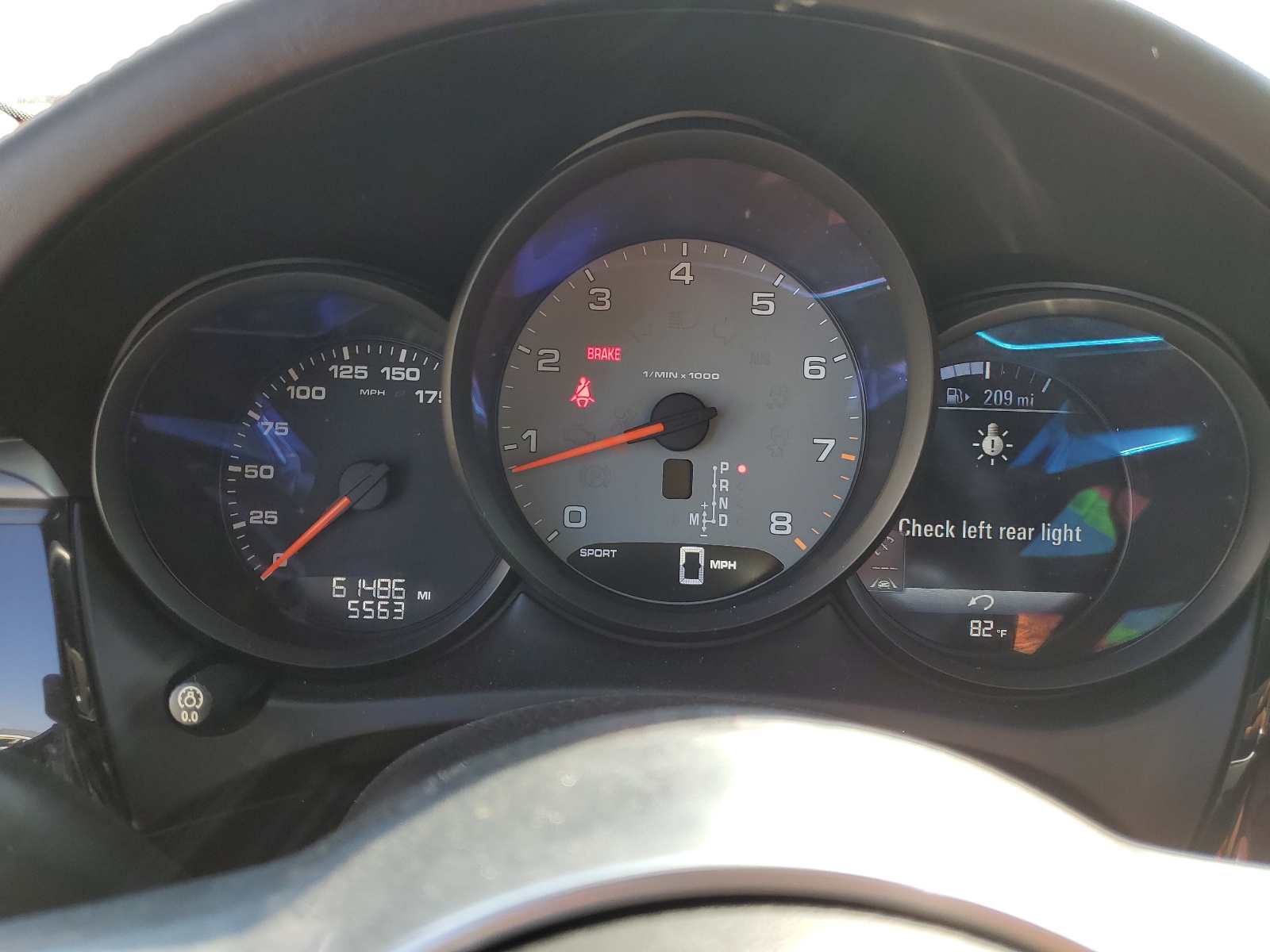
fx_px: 954
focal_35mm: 26
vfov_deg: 53.1
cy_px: 476
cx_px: 635
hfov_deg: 67.3
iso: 50
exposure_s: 1/278
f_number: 1.5
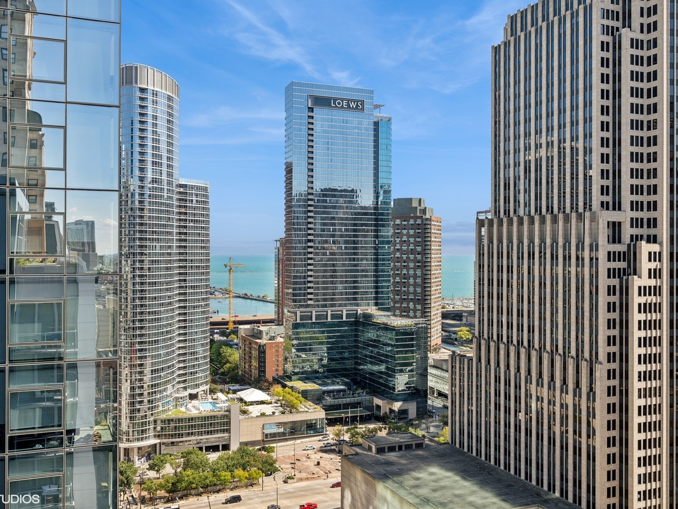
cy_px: 251
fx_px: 646
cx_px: 328
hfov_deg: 55.3
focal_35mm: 33
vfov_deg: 42.9
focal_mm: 30
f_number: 9.5
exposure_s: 1/250
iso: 200
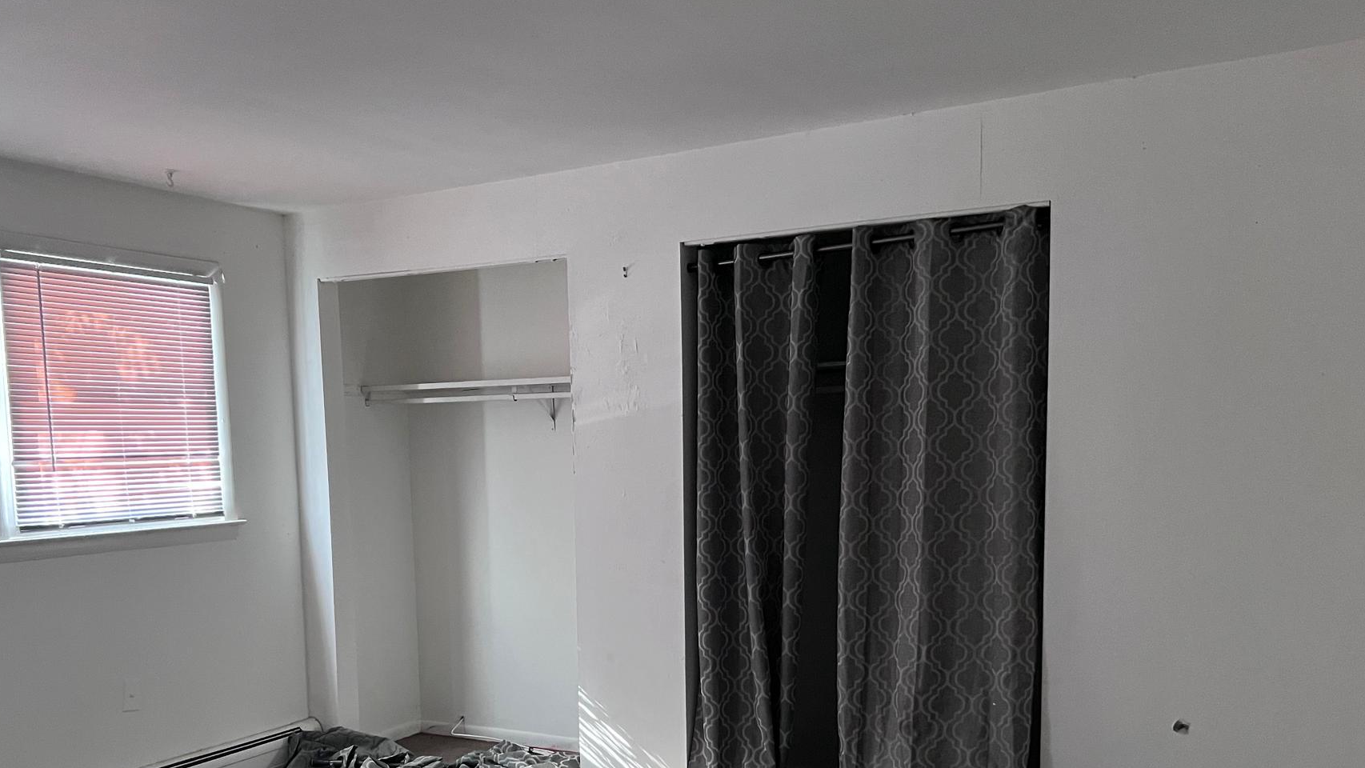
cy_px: 570
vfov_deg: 34.0
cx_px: 628
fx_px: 1231
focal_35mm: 34
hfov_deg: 57.9
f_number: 1.5
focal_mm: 5.7
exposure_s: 1/54
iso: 500
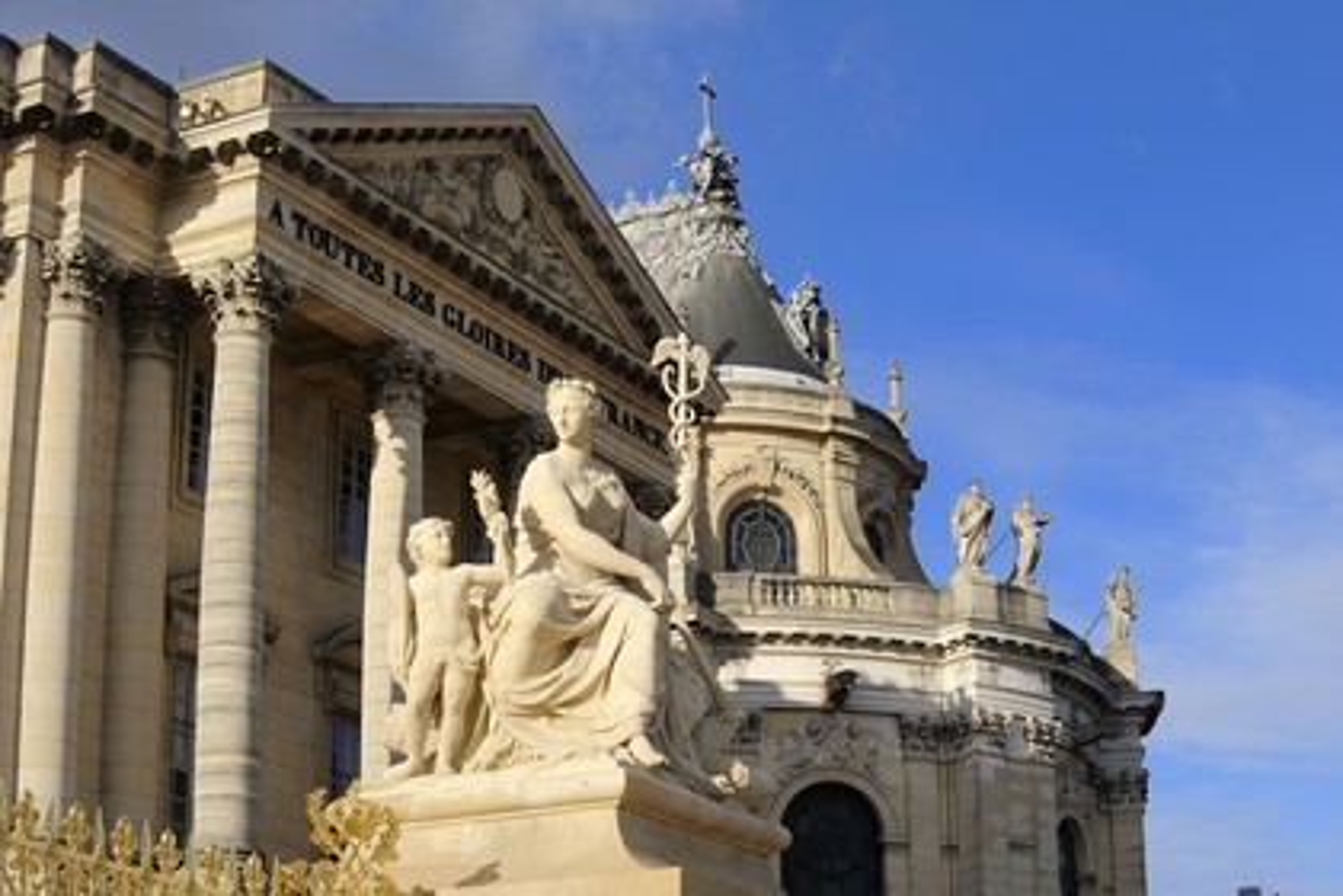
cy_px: 448
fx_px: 2611
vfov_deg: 19.5
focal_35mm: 70
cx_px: 672
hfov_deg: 28.8
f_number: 13
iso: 200
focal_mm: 70
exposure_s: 1/200
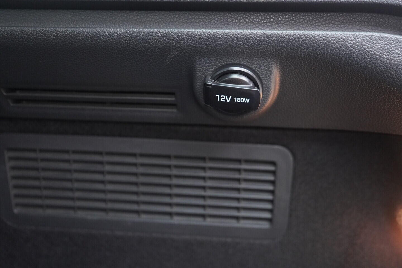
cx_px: 201
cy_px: 134
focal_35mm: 36
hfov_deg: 53.1
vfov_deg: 36.9
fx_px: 402
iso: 2500
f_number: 2.8
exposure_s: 1/40
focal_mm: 24
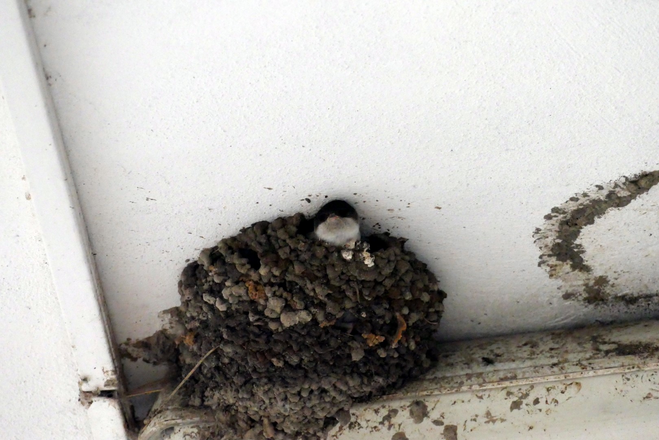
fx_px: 7322
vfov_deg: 3.4
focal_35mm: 400
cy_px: 220
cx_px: 330
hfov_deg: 5.2
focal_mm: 146
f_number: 4.5
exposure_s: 1/2000
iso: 3200
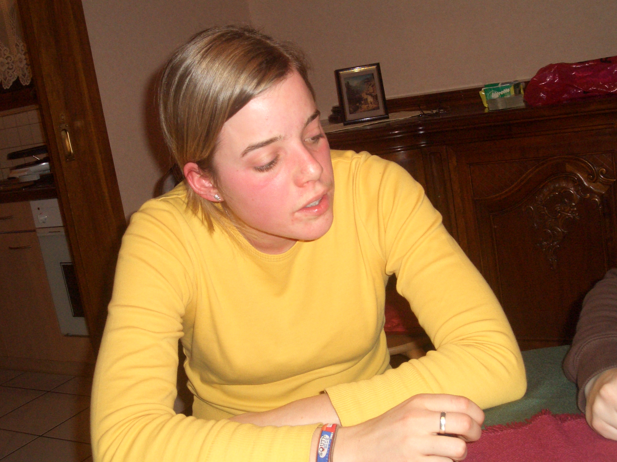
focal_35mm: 43
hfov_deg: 43.9
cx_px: 308
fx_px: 766
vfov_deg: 33.6
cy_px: 231
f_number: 4.3
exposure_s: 1/40
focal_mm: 5.7
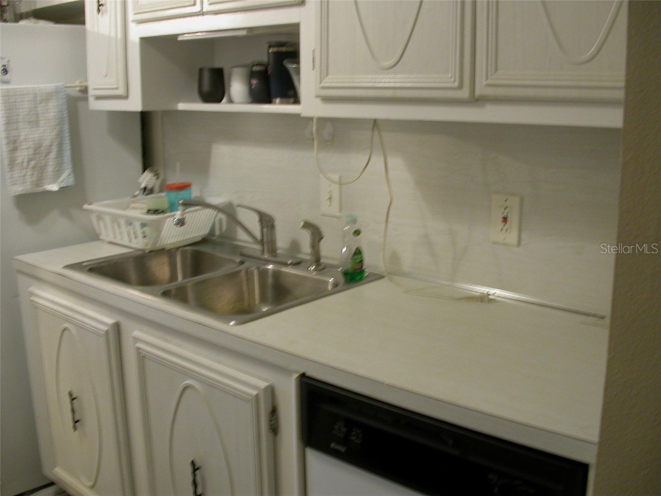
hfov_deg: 49.0
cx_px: 330
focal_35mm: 38
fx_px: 726
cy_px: 248
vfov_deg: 37.7
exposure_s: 1/15.3
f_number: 2.6
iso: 100
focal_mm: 7.85
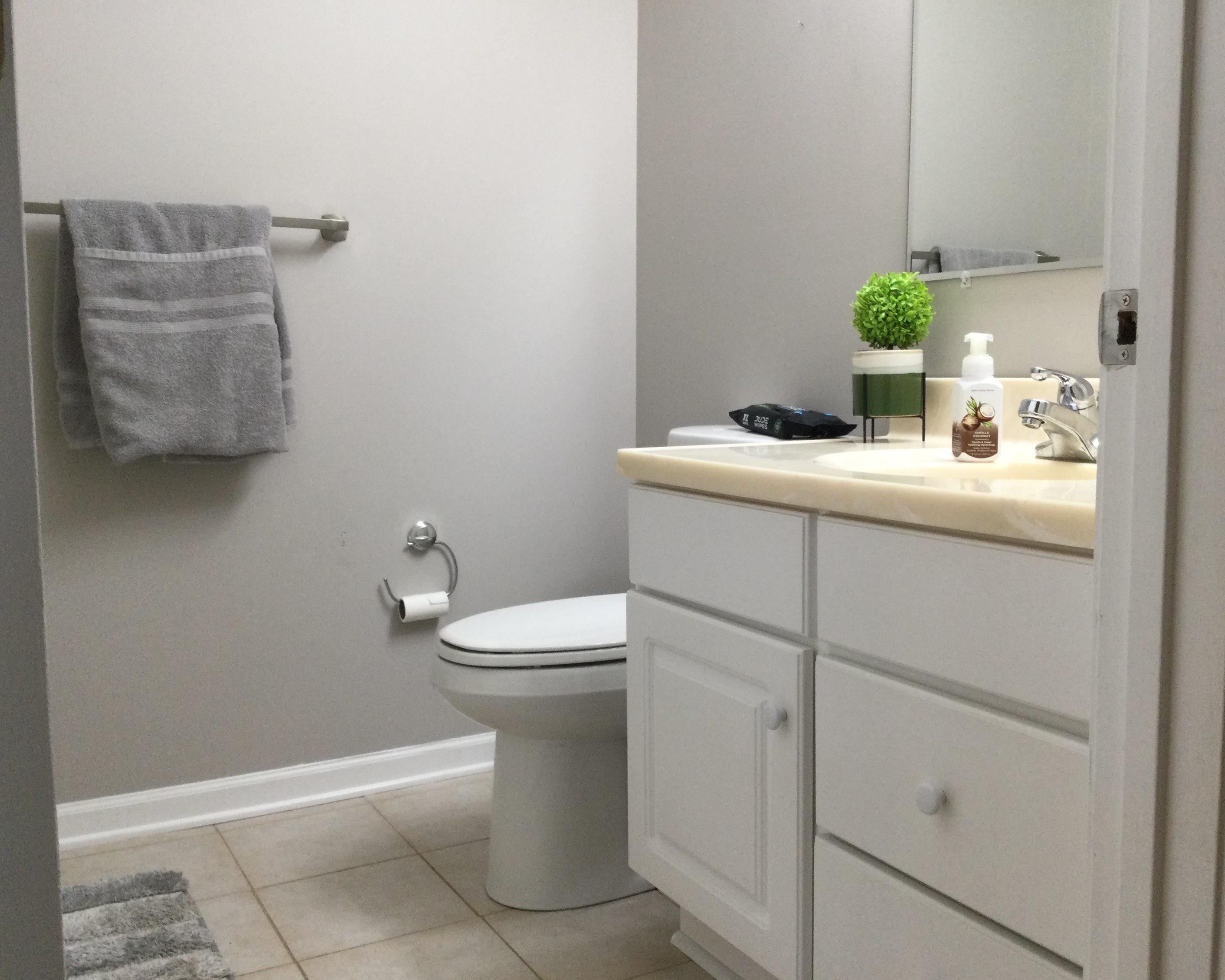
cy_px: 494
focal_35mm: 33
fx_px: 1196
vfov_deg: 44.5
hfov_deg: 54.2
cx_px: 635
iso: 64
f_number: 2.4
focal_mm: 3.3
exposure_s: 1/30
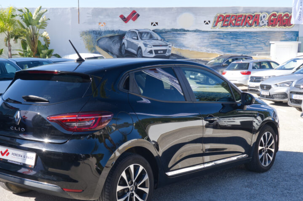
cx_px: 121
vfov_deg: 24.9
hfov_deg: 36.8
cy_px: 134
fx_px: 454
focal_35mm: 54
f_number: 9
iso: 160
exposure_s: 1/80
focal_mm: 25.6
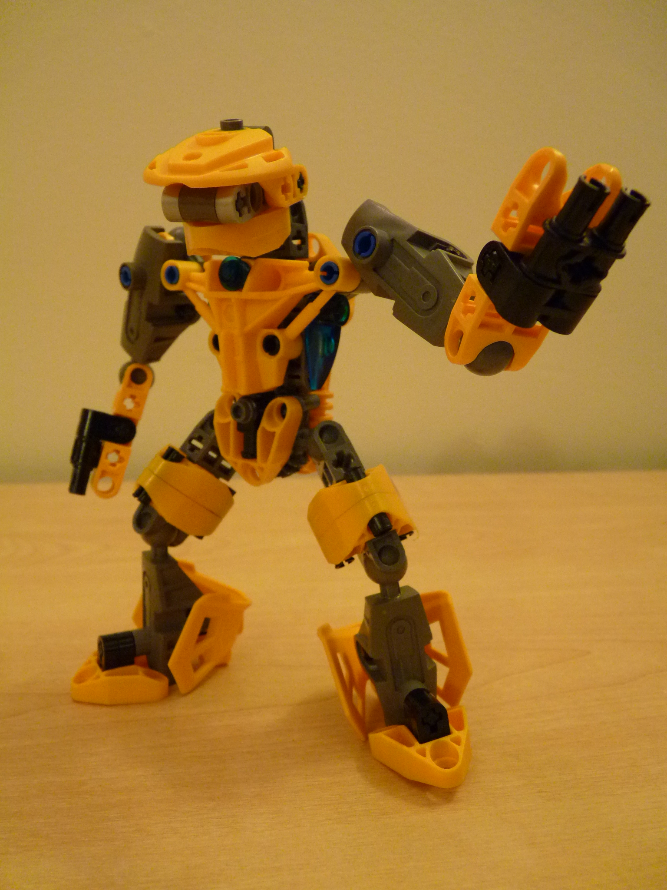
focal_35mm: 27
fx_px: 694
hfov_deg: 51.4
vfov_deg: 65.3
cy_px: 445
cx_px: 334
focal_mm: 4.8
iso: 400
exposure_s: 1/20
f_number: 2.8
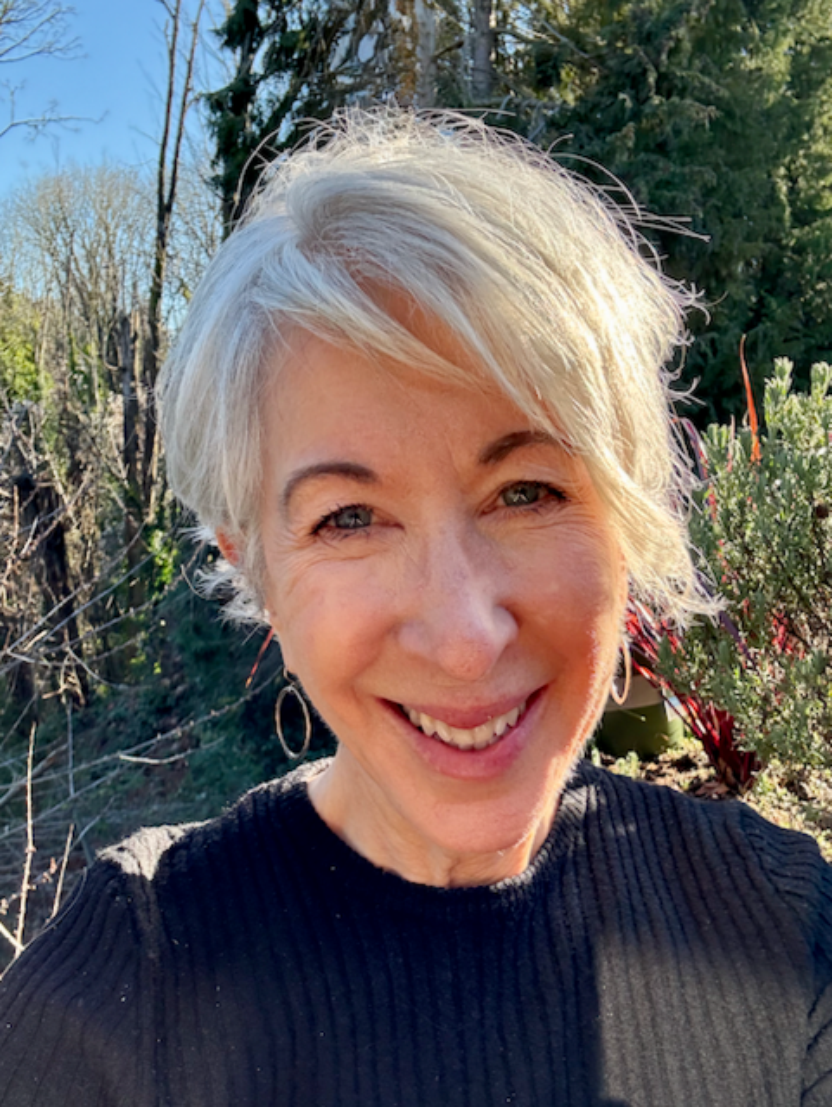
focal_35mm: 30
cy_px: 554
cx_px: 416
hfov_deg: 46.9
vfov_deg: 59.9
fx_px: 960
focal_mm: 2.69
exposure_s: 1/280
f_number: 1.9
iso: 40
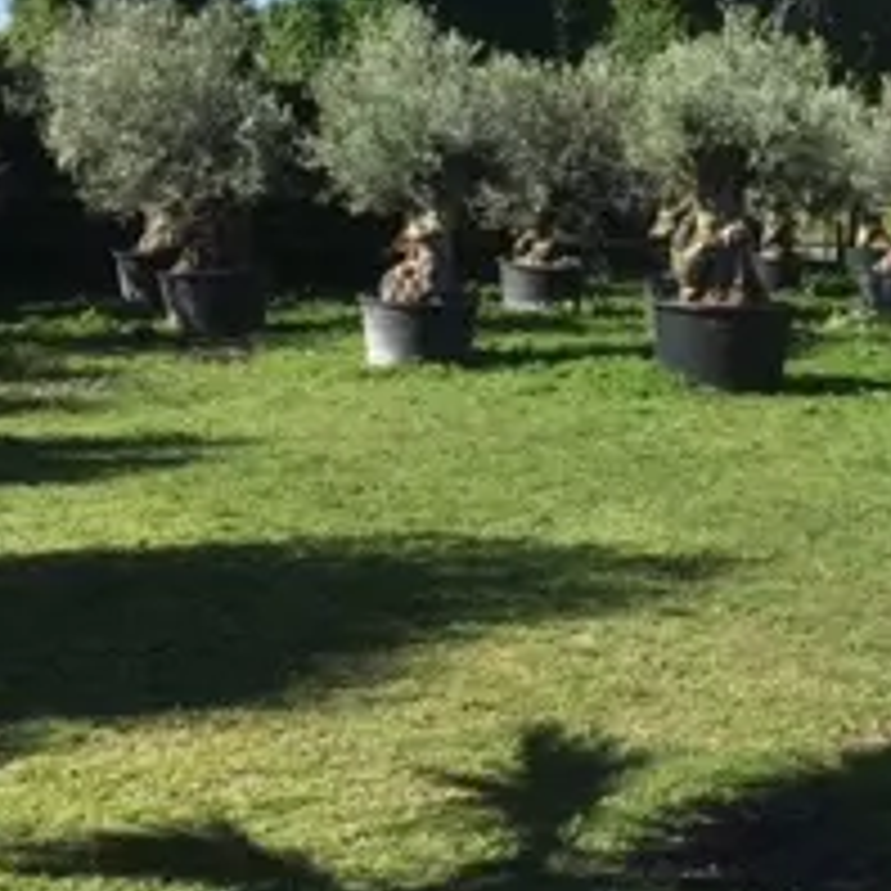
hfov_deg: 26.8
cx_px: 806
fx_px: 1806
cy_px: 284
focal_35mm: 62
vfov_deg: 27.5
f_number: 2.2
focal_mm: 4.15
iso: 25
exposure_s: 1/974
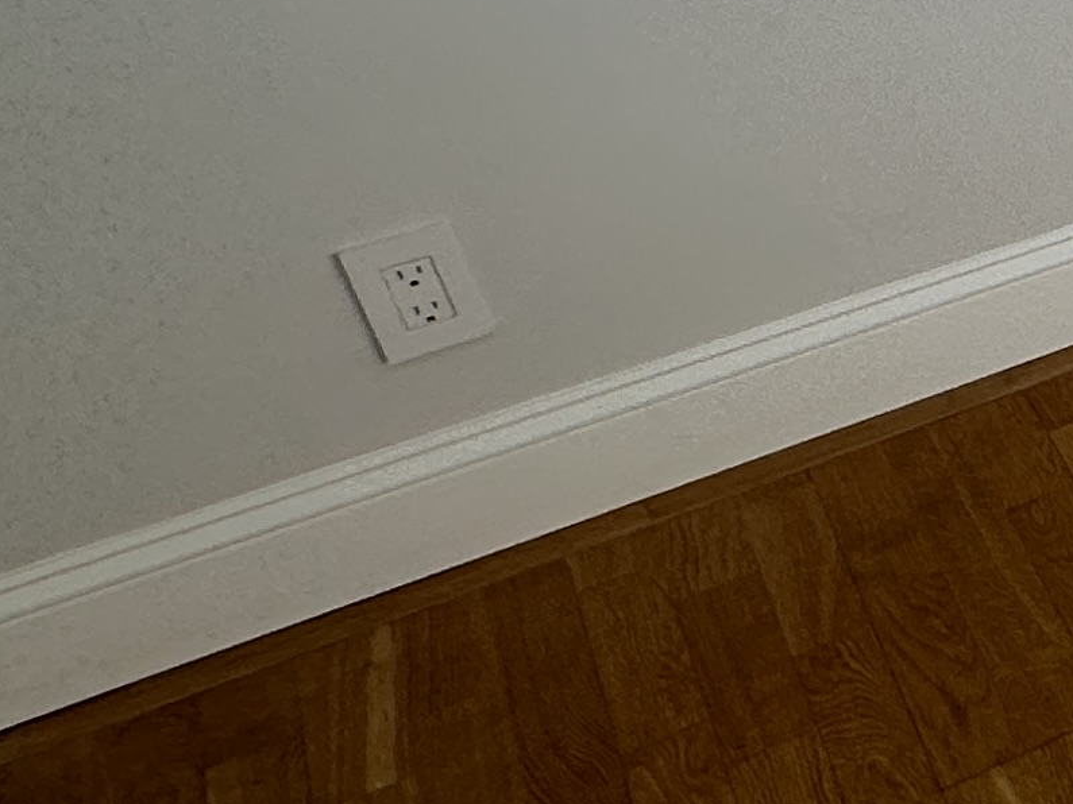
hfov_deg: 16.2
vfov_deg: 19.7
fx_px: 2200
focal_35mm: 71
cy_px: -117
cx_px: 2428
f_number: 2.2
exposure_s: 1/258
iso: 40
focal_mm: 2.22
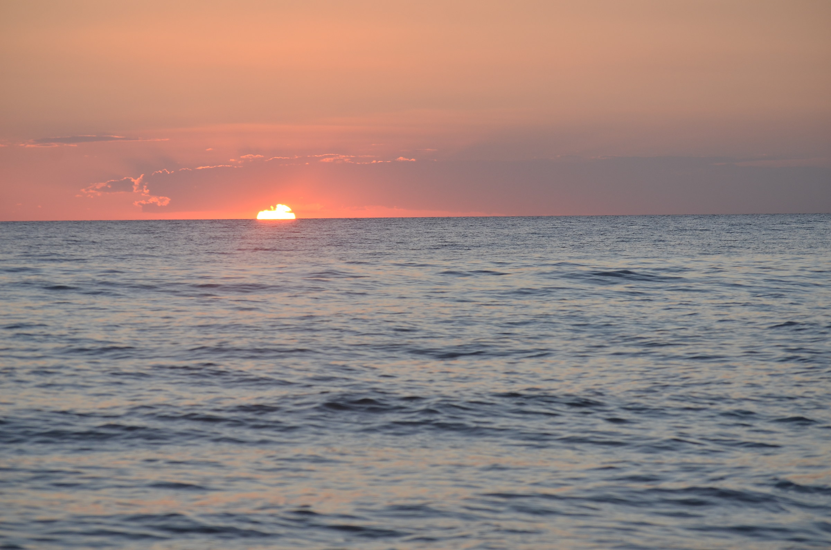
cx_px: 416
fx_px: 4008
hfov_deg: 11.8
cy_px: 275
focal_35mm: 174
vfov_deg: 7.9
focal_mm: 116
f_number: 8
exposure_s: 1/250
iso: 320
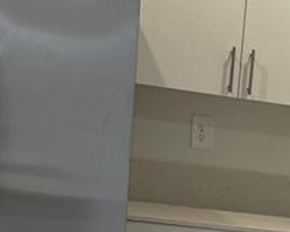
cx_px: 412
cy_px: 518
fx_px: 1175
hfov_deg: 13.4
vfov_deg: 10.1
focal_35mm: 137
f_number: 1.6
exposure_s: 1/120
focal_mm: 5.1
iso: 125
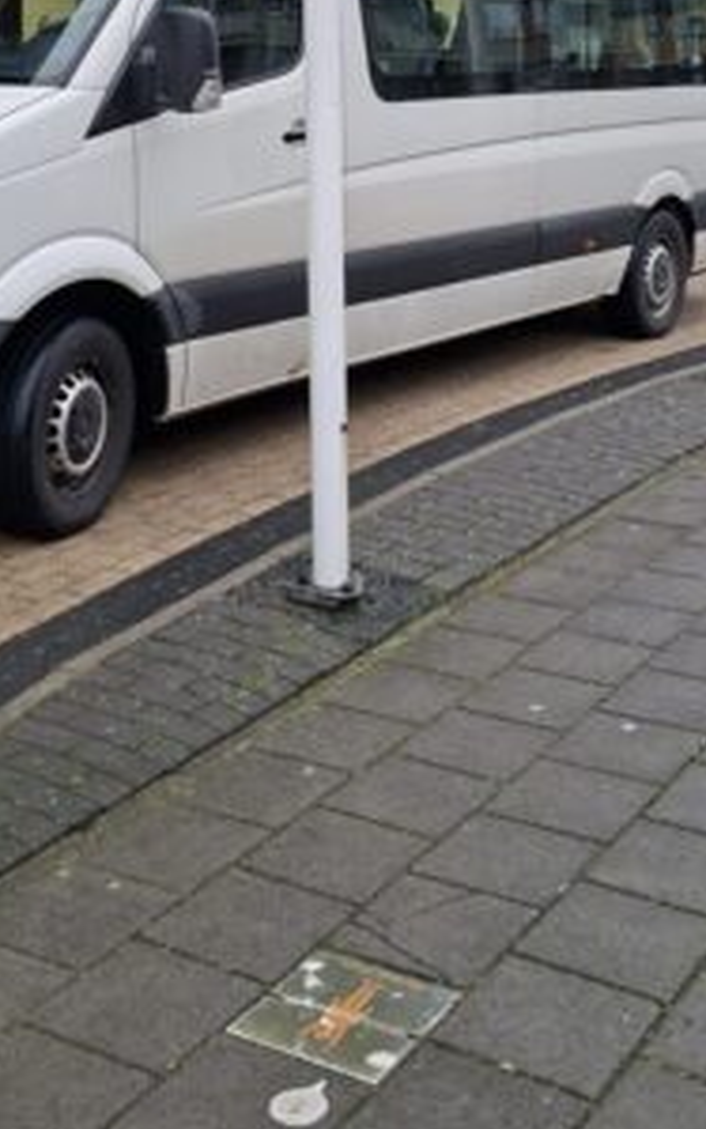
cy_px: 151
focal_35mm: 53
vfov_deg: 36.2
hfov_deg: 24.4
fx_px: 1631
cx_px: 362
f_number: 1.8
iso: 100
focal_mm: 5.54
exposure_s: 1/100
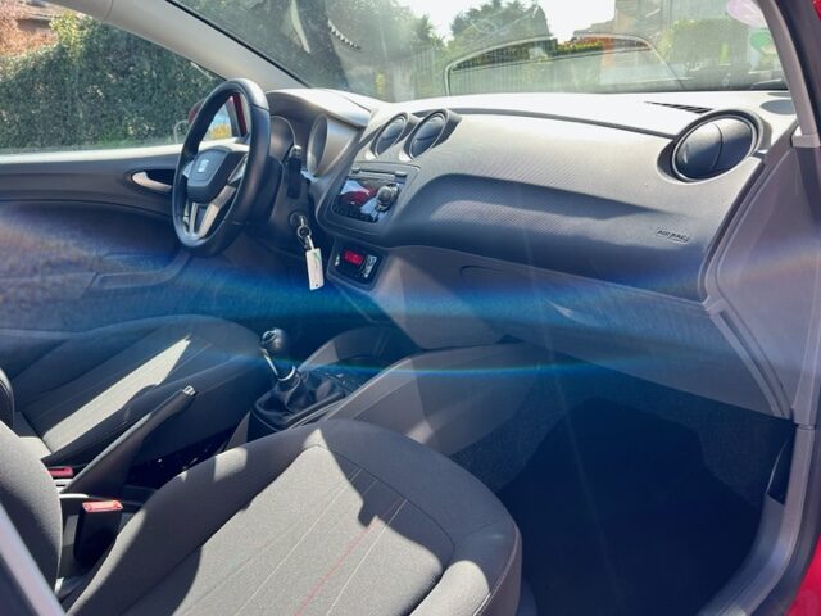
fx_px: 617
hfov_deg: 67.3
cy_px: 308
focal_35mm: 26
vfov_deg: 53.1
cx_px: 410
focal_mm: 5.7
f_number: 1.5
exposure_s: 1/486
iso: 50
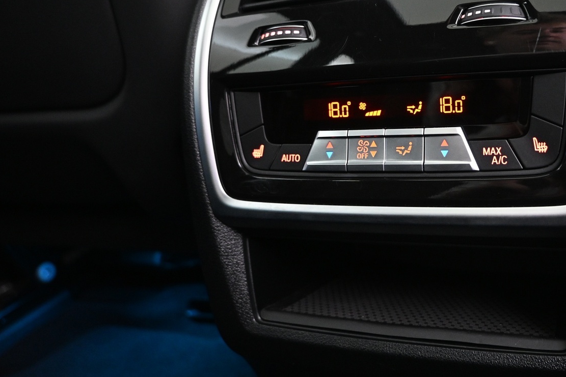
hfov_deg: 52.5
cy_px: 132
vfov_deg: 37.5
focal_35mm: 35
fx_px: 550
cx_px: 409
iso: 1600
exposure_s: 1/5
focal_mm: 16
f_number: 3.5
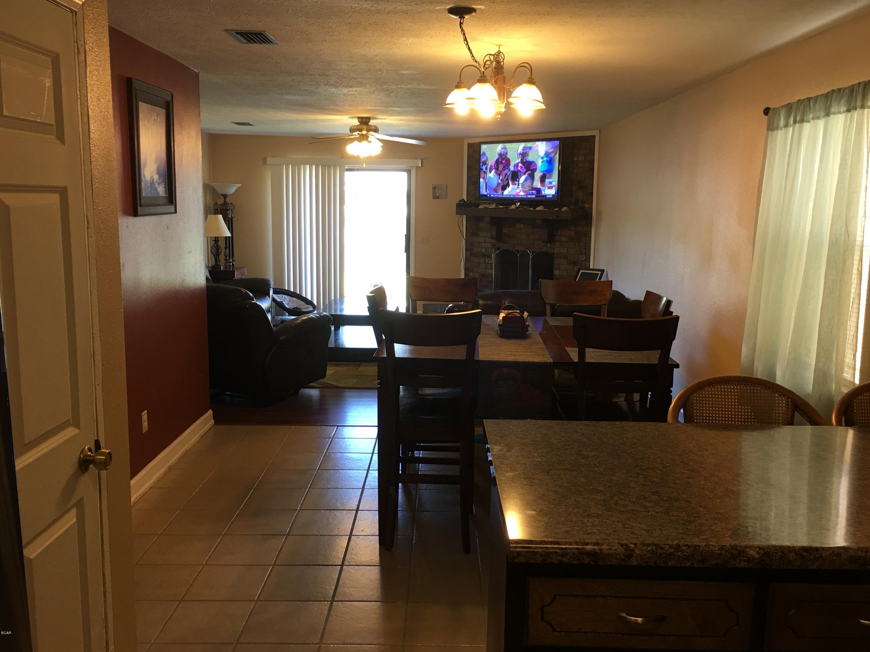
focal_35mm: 30
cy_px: 317
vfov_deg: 46.8
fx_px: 754
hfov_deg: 60.0
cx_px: 437
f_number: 2.2
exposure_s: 1/15
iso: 32
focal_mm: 4.15
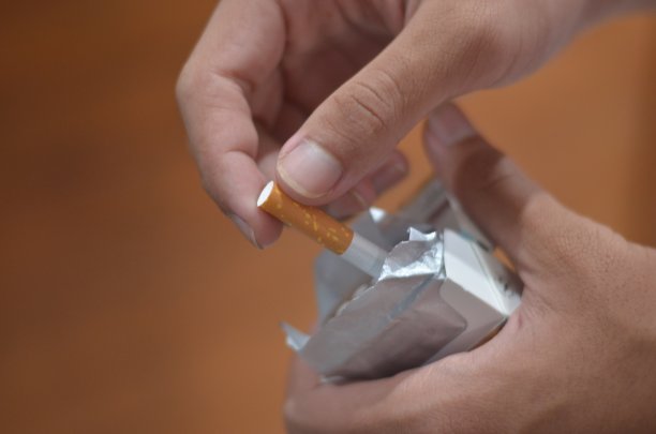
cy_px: 217
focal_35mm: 75
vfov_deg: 18.1
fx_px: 1363
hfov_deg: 27.1
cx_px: 328
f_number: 1.8
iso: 800
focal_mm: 50
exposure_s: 1/45
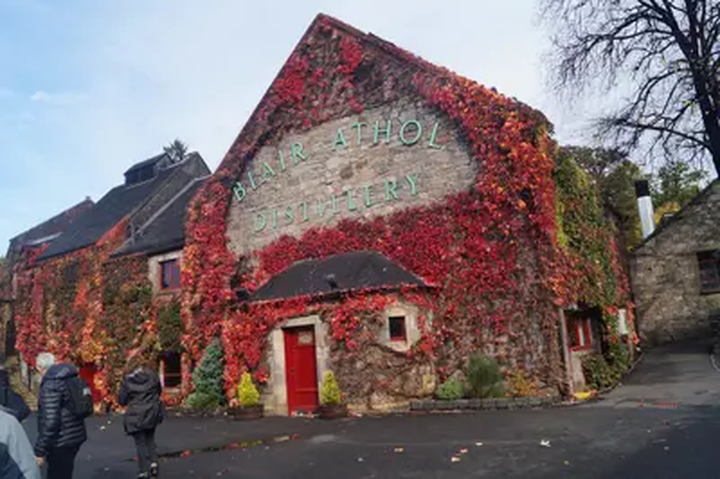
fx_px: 540
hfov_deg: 67.4
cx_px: 360
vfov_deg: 47.9
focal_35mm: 27
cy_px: 240
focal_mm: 18
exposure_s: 1/125
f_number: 8
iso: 100
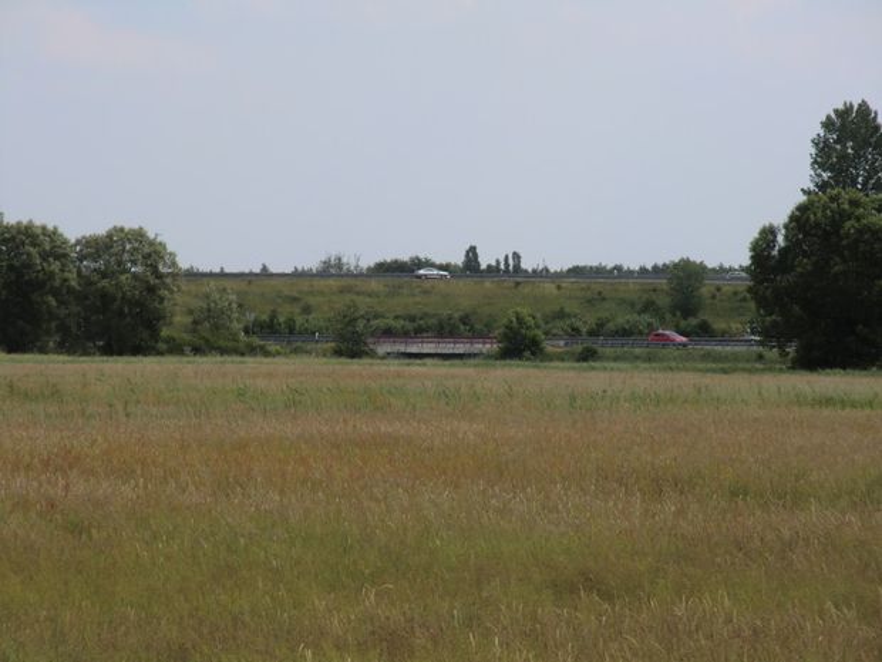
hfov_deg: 8.2
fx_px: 6115
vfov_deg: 6.2
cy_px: 331
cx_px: 441
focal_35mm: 240
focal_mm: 43
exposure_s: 1/400
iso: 64
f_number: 5.7
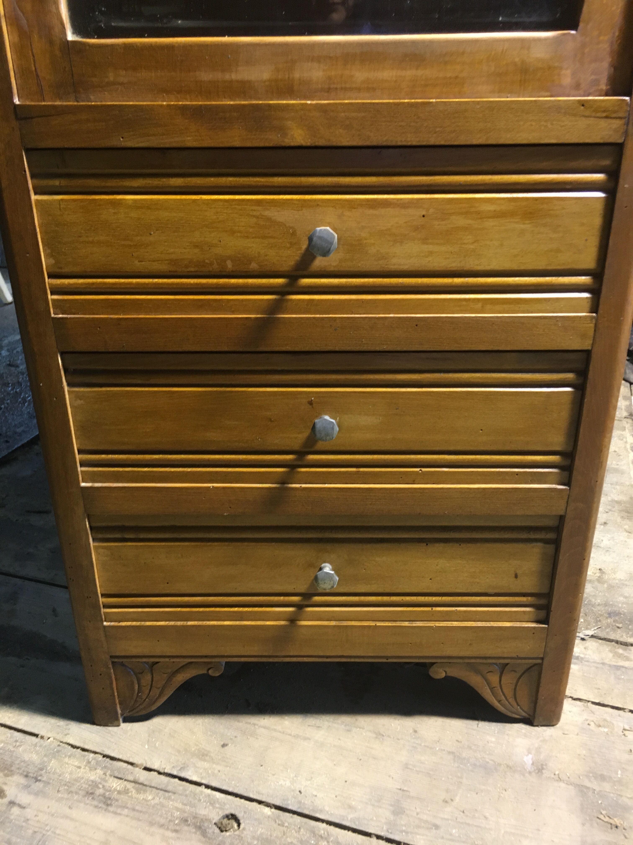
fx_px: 707
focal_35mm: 29
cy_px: 422
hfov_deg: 48.2
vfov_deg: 61.7
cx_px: 316
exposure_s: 1/33
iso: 160
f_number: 2.2
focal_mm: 4.15
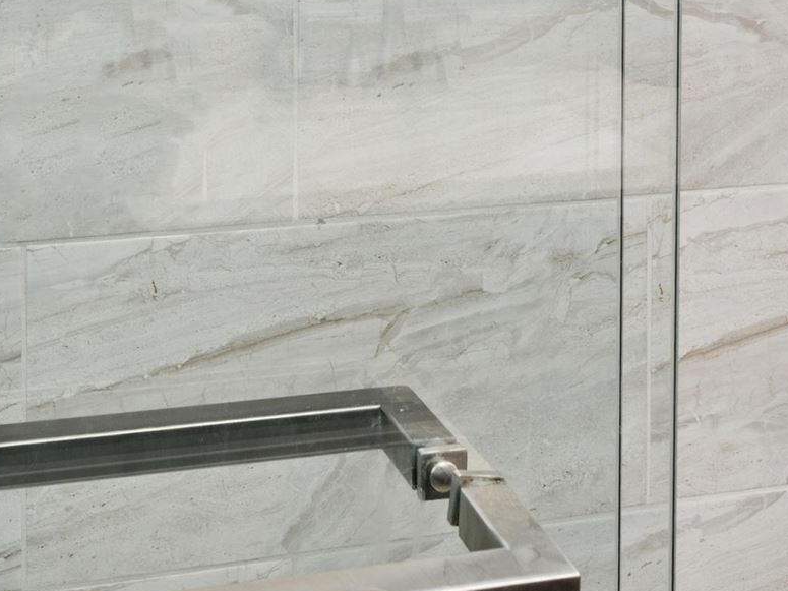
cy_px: -224
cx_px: 248
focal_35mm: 61
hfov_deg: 31.4
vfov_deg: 21.2
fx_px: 1388
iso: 400
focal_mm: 16
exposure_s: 1/13
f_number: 9
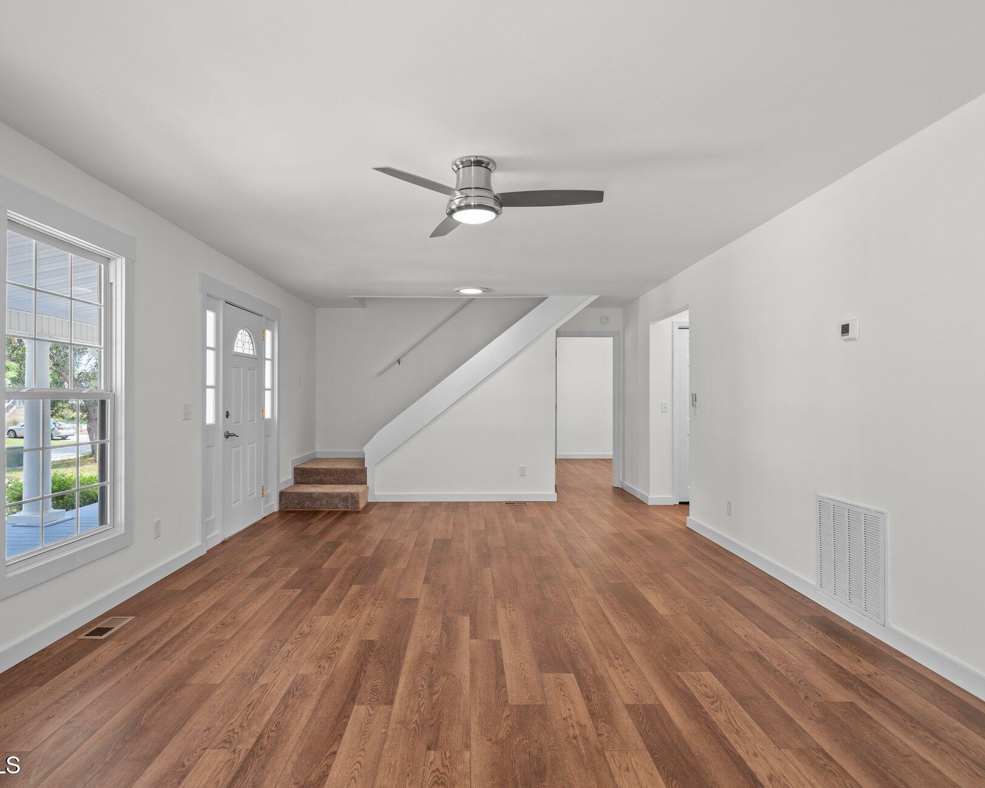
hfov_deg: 83.2
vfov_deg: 70.9
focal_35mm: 19
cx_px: 466
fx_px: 554
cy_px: 388
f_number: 4
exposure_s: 1/10
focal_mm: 16
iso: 400
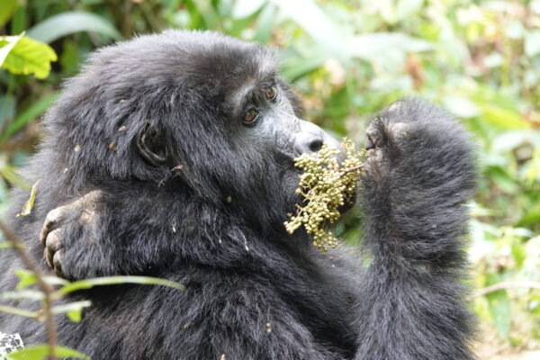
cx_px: 270
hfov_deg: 7.4
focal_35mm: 277
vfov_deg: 5.0
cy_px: 180
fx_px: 4155
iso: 800
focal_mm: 101.58
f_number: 4
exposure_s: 1/100
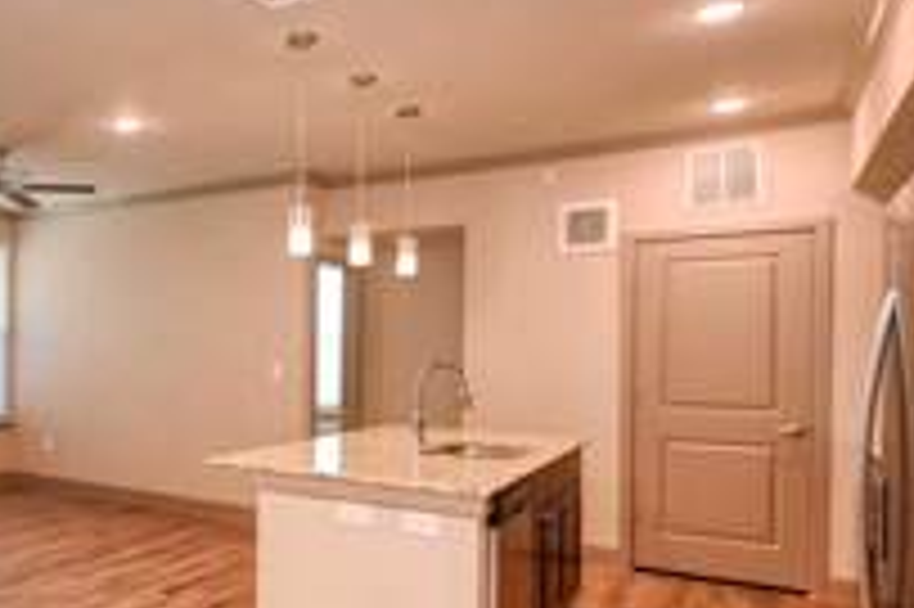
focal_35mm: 31
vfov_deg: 42.1
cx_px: 63
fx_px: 786
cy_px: 360
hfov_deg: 51.8
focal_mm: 14
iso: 560
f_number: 4
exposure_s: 1/60
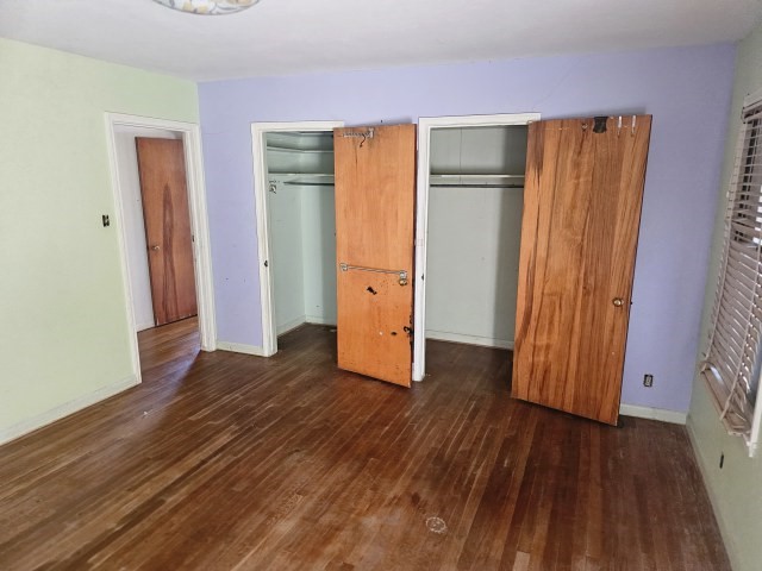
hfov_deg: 73.9
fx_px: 506
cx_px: 381
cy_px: 286
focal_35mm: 23
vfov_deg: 58.9
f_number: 1.7
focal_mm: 6.3
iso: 640
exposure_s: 1/60
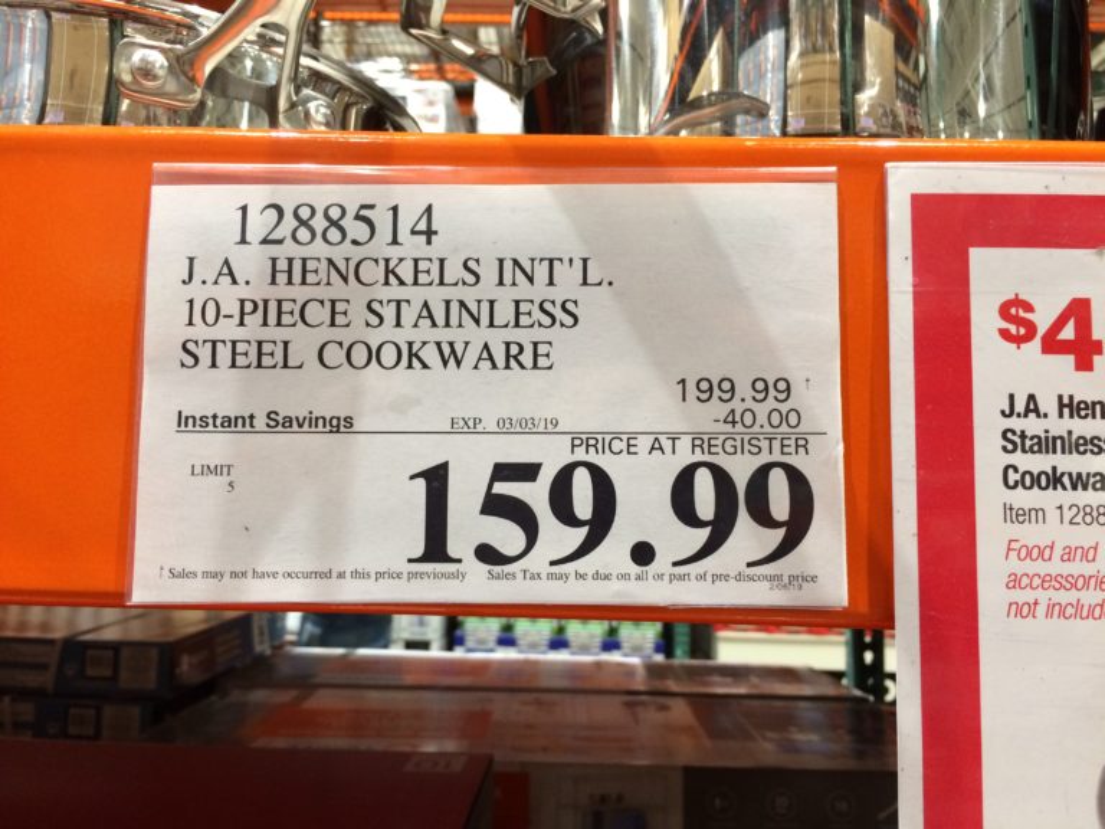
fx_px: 926
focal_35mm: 29
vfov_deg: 48.2
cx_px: 552
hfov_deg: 61.7
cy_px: 414
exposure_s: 1/30
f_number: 2.2
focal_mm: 4.15
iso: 160
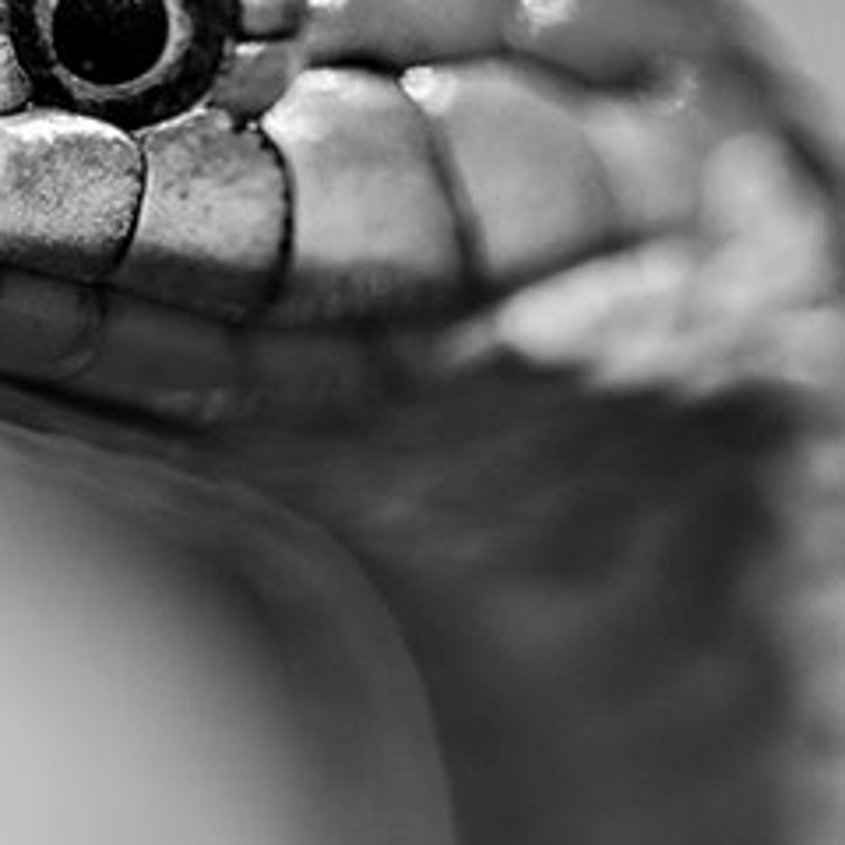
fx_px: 10246
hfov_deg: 4.7
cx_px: 169
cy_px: 322
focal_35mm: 371
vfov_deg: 4.7
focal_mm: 210
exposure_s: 1/2500
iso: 720
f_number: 8.5
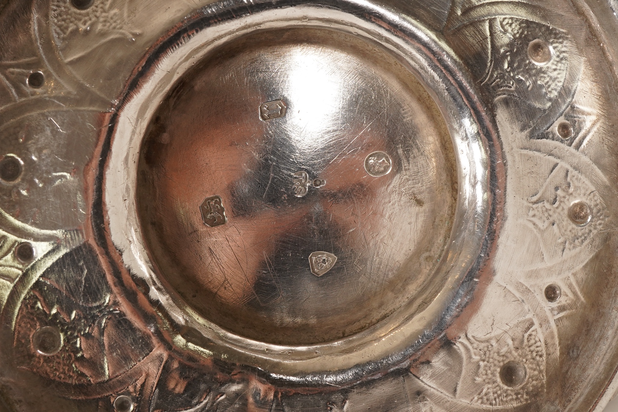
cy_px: 206
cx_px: 309
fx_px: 773
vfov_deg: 29.9
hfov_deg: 43.6
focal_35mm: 45
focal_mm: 30
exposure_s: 1/125
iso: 500
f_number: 11
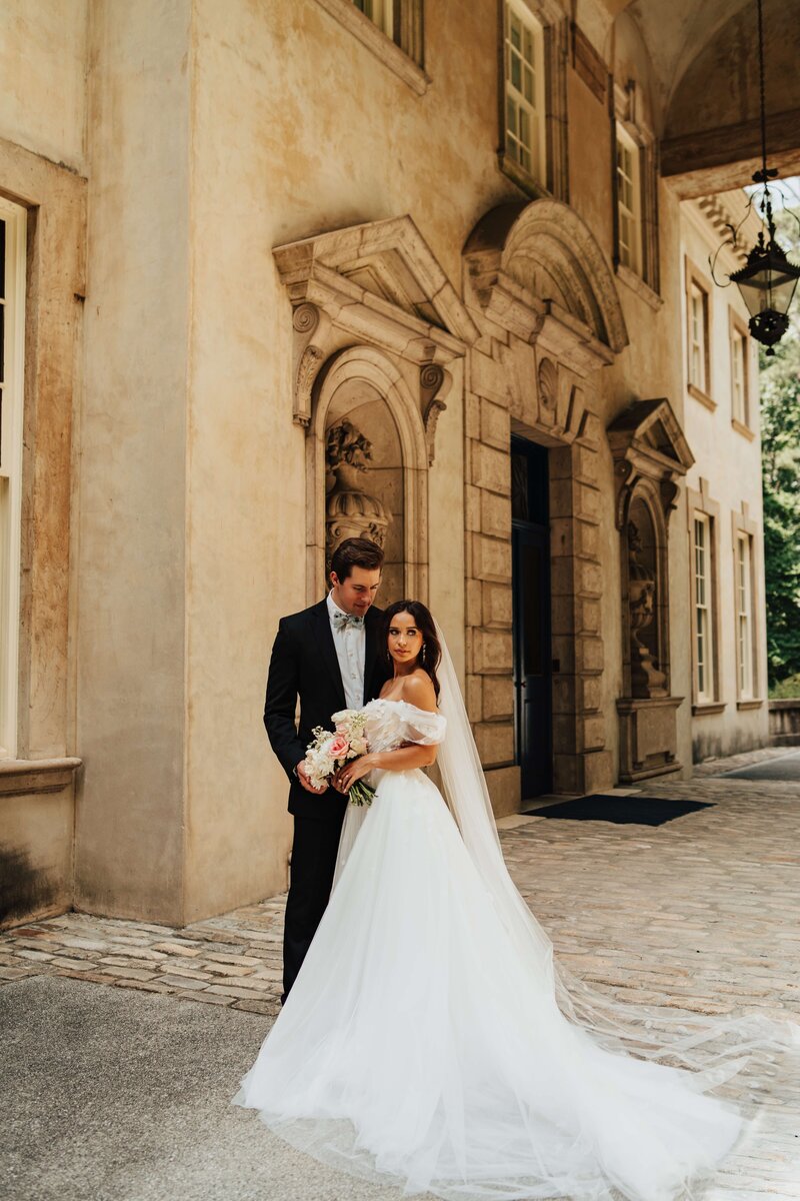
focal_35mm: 35
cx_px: 400
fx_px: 1167
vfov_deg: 54.4
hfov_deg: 37.9
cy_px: 600
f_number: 2.5
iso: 160
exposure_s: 1/1600
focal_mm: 35
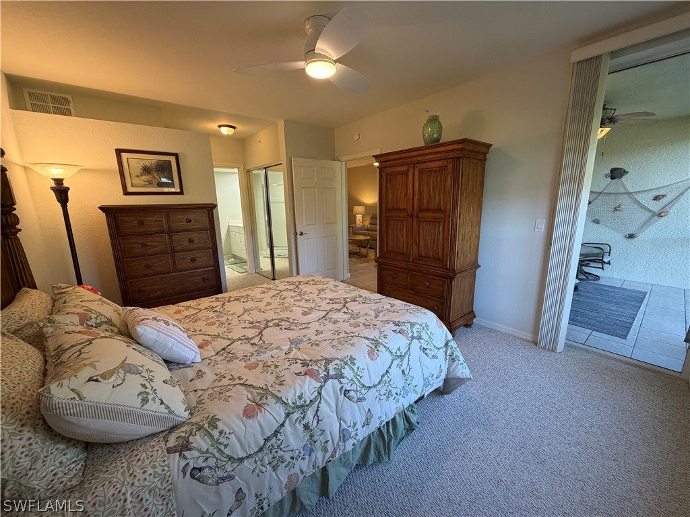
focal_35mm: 14
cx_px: 345
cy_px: 258
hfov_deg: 102.1
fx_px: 279
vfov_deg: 85.7
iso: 250
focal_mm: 2.22
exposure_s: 1/120
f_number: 2.2
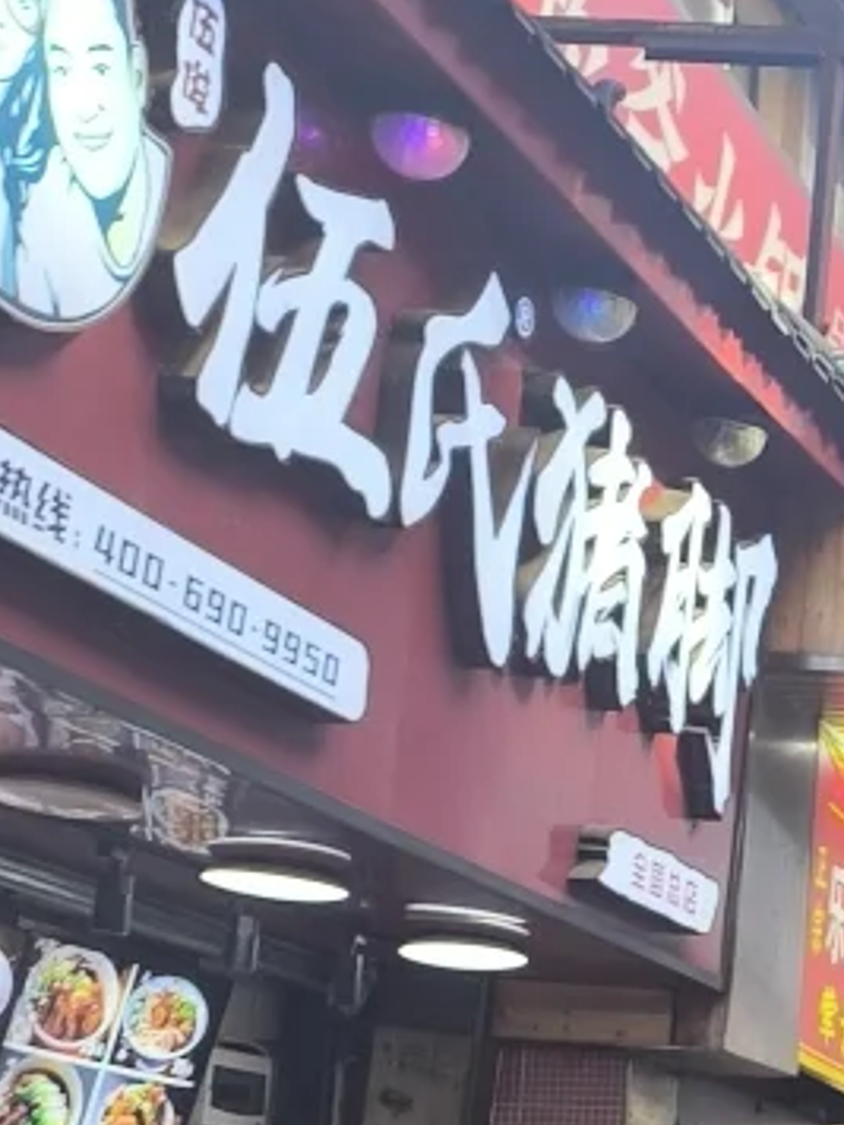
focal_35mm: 93
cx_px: 1679
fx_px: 3023
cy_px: 1109
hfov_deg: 13.6
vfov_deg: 20.5
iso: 64
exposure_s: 1/100
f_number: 1.65
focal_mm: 6.14
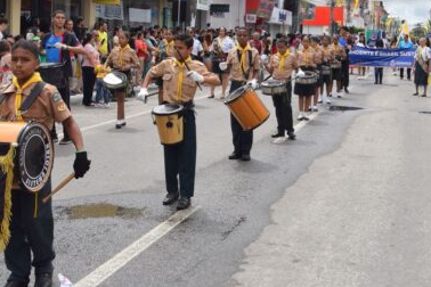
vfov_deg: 25.0
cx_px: 309
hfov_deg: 36.9
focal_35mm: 53
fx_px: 634
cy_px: 52
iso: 200
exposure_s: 1/400
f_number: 10
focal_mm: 18
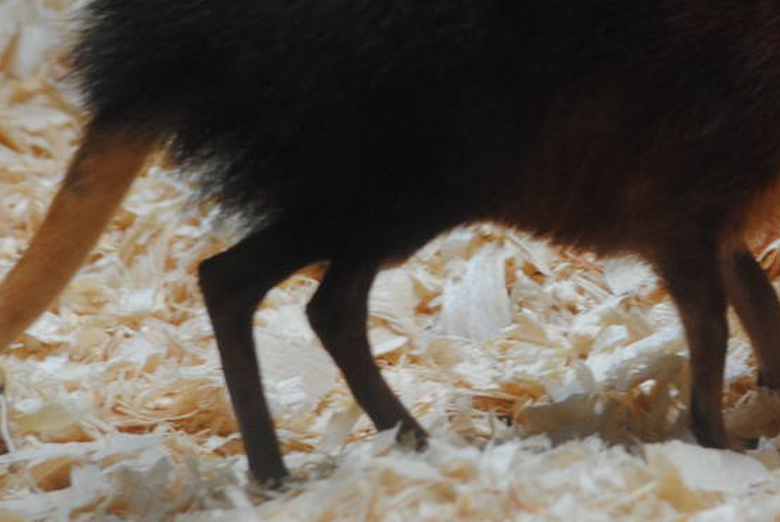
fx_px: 9816
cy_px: 73
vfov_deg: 3.0
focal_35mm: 452
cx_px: 707
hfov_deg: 4.5
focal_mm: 105
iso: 400
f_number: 4.8
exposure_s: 1/50
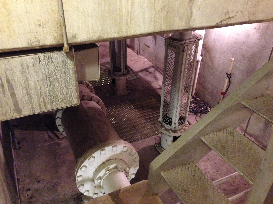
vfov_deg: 42.9
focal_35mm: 33
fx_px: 260
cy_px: 102
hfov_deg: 55.4
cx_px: 136
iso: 800
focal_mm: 4.12
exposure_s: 1/15
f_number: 2.4
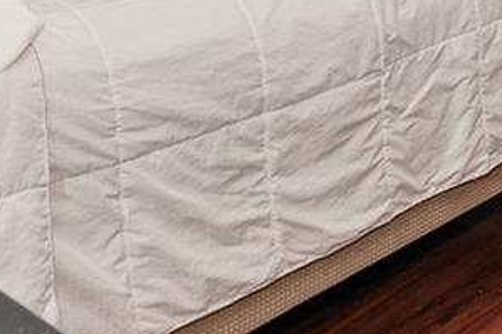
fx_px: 1045
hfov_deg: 25.8
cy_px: -332
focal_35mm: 75
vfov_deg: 14.9
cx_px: 487
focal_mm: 14
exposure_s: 1/1.25
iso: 400
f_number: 7.1
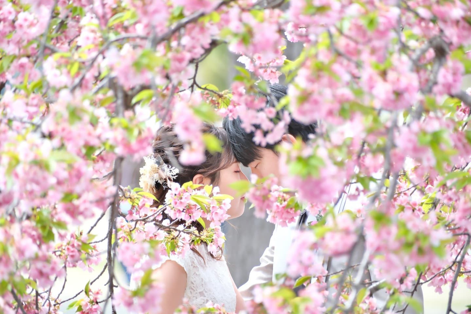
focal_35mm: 450
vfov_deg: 3.1
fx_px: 5887
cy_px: 157
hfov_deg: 4.6
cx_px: 236
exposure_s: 1/400
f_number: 5.6
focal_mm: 300
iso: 800
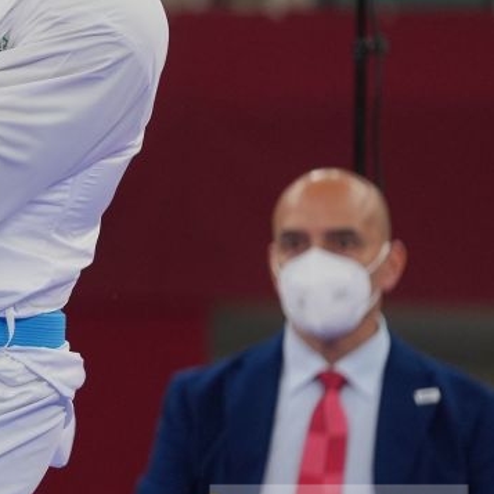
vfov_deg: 2.0
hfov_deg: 2.0
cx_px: -599
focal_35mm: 857
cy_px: 119
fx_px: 13837
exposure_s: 1/1000
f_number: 2.8
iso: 500
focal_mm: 200
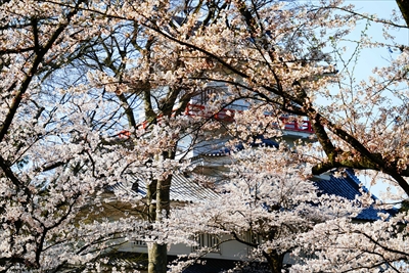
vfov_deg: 11.4
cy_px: 136
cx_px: 204
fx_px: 1364
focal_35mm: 120
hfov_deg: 17.1
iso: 100
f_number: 8
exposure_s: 1/200
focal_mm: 120
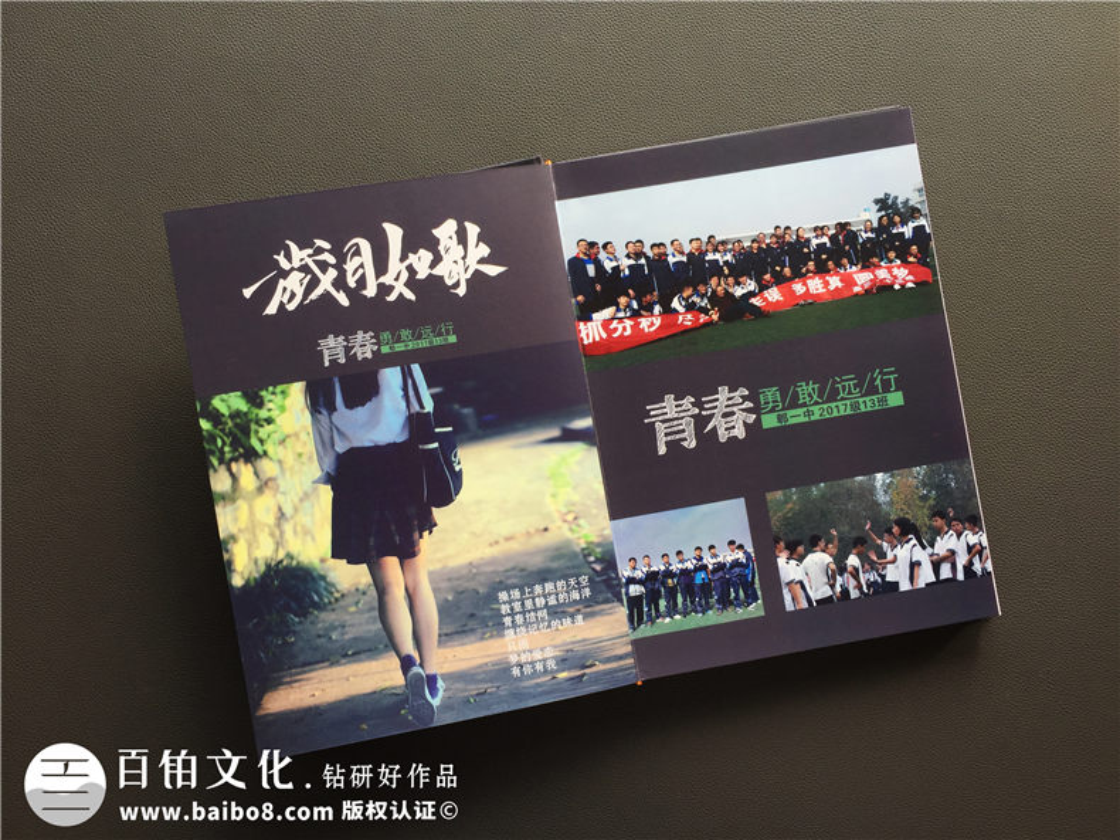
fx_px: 938
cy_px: 420
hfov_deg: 61.7
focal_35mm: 29
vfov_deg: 48.2
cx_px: 560
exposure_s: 1/117
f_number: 2.2
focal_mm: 4.15
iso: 32
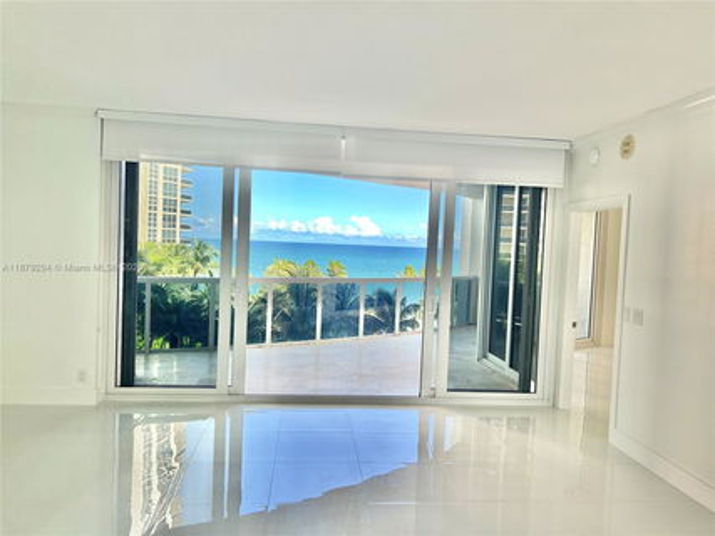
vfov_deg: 53.0
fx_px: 537
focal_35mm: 26
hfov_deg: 67.3
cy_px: 268
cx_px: 358
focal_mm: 5.7
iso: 50
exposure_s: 1/448
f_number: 1.5
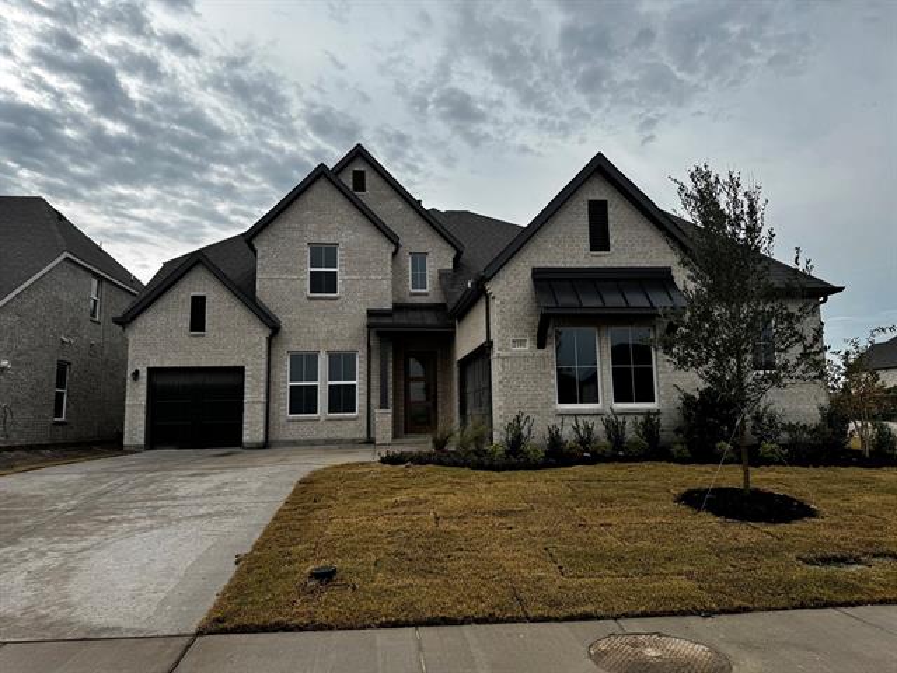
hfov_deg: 71.6
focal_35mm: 24
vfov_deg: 56.8
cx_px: 448
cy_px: 336
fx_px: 622
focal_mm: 6.76
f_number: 1.78
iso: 80
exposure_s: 1/3413
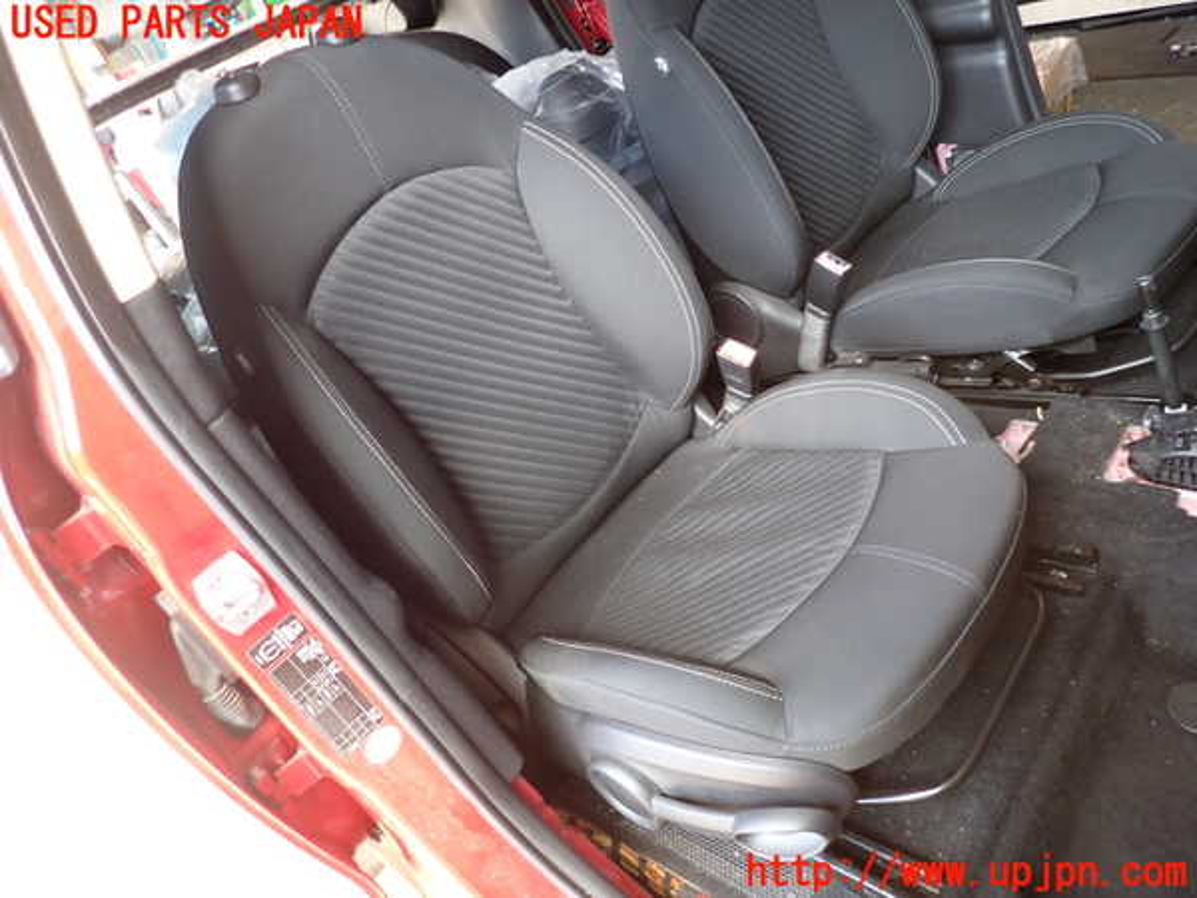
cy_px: 449
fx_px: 864
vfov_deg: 54.9
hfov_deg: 69.4
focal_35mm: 25
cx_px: 598
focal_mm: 4.5
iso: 200
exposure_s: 1/60
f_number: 2
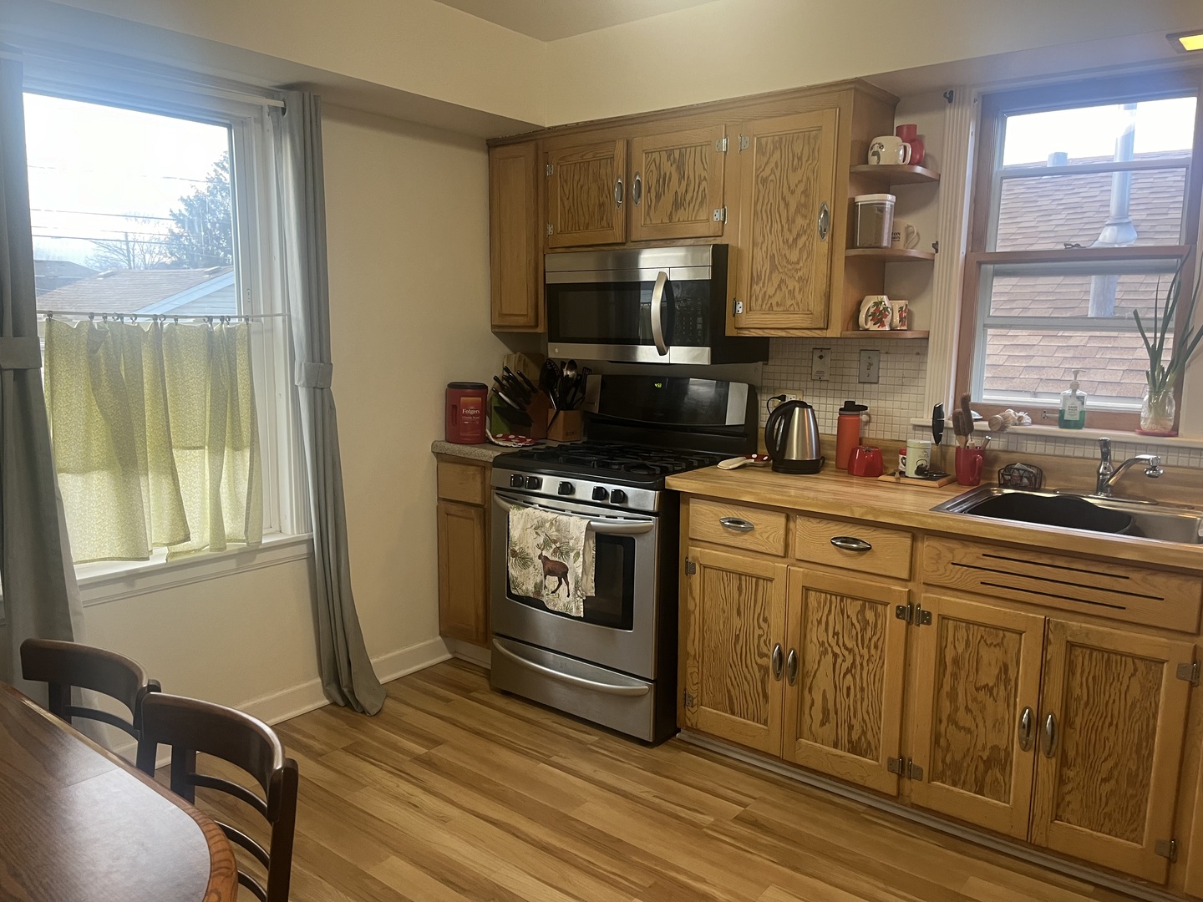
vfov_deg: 53.1
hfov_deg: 67.3
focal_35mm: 26
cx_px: 602
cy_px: 451
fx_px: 904
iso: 125
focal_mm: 5.1
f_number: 1.6
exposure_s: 1/60
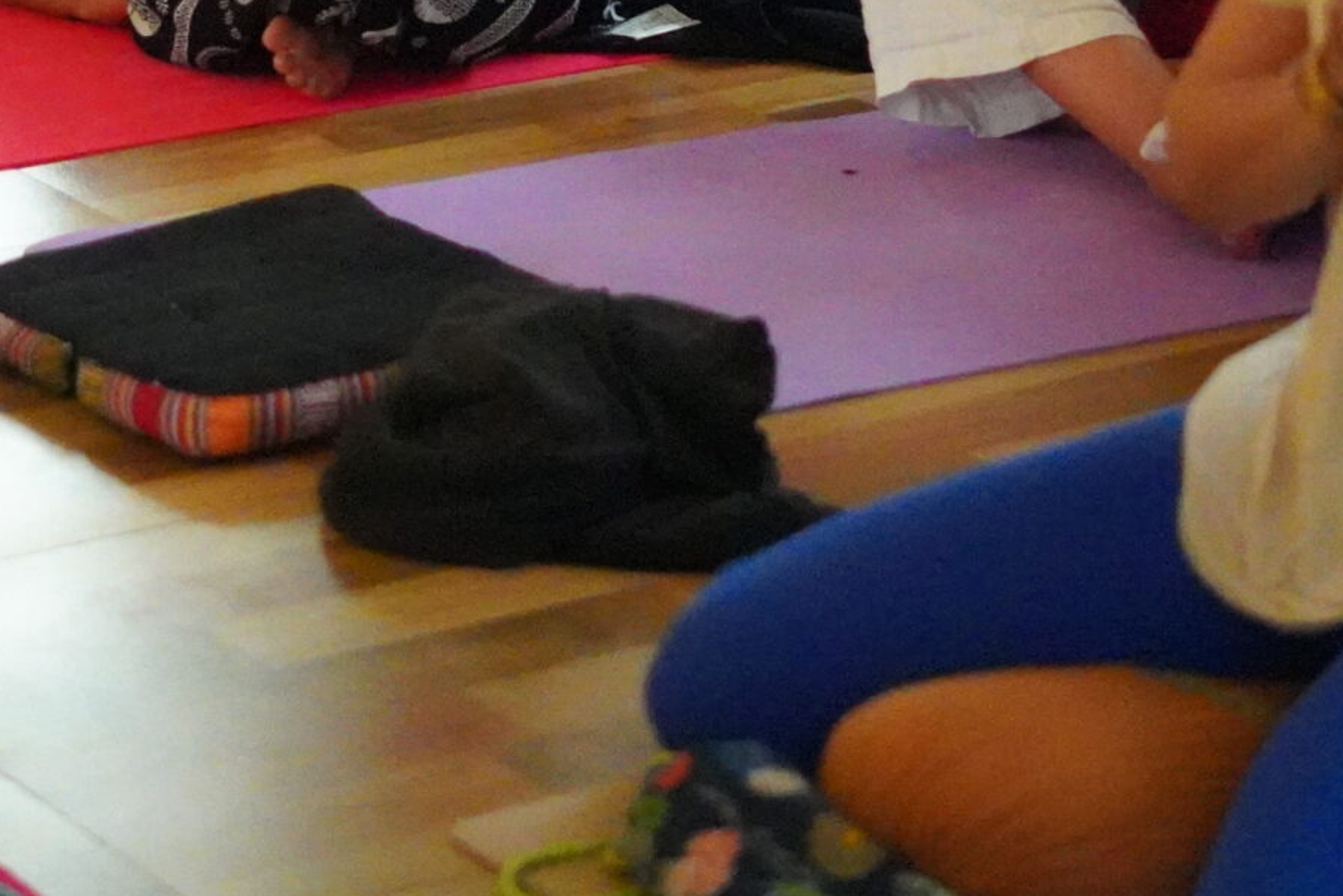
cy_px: -321
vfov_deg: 9.5
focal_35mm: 142
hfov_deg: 14.4
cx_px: 407
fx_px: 5298
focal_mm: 50
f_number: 1.8
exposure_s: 1/100
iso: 25600
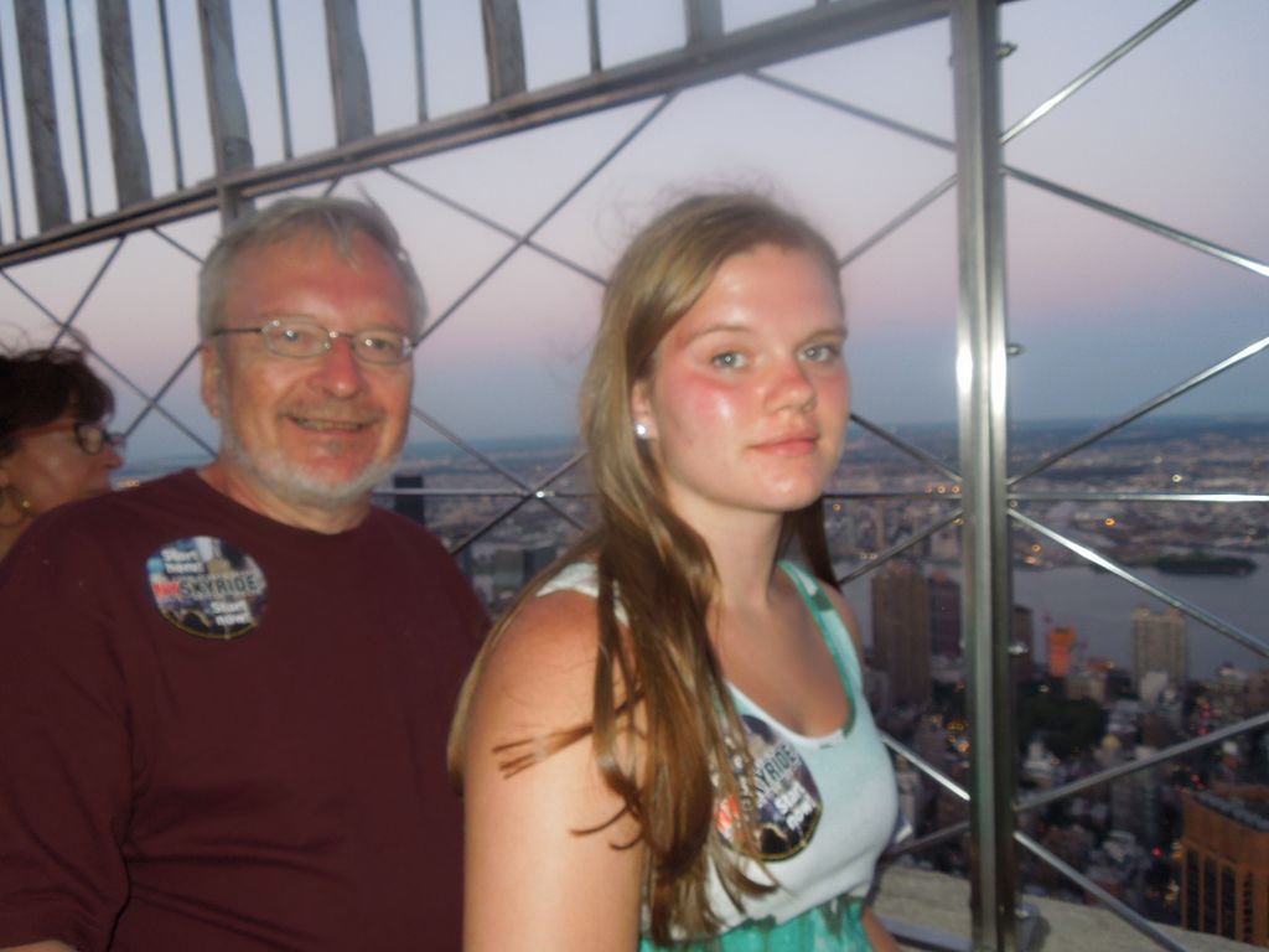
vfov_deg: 54.9
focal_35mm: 25
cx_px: 634
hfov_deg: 69.4
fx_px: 916
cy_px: 476
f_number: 3.3
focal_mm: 4.5
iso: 200
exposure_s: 1/30
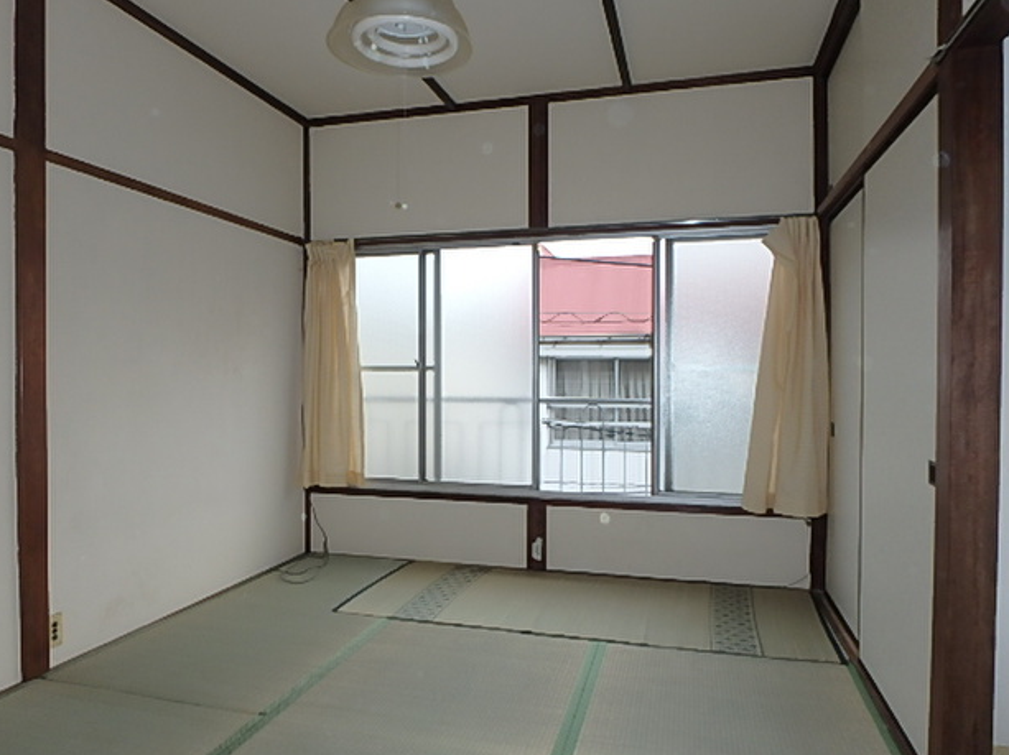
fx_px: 699
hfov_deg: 71.6
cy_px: 402
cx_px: 489
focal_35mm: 24
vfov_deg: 56.7
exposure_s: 1/250
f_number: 3.5
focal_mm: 3.7
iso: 125
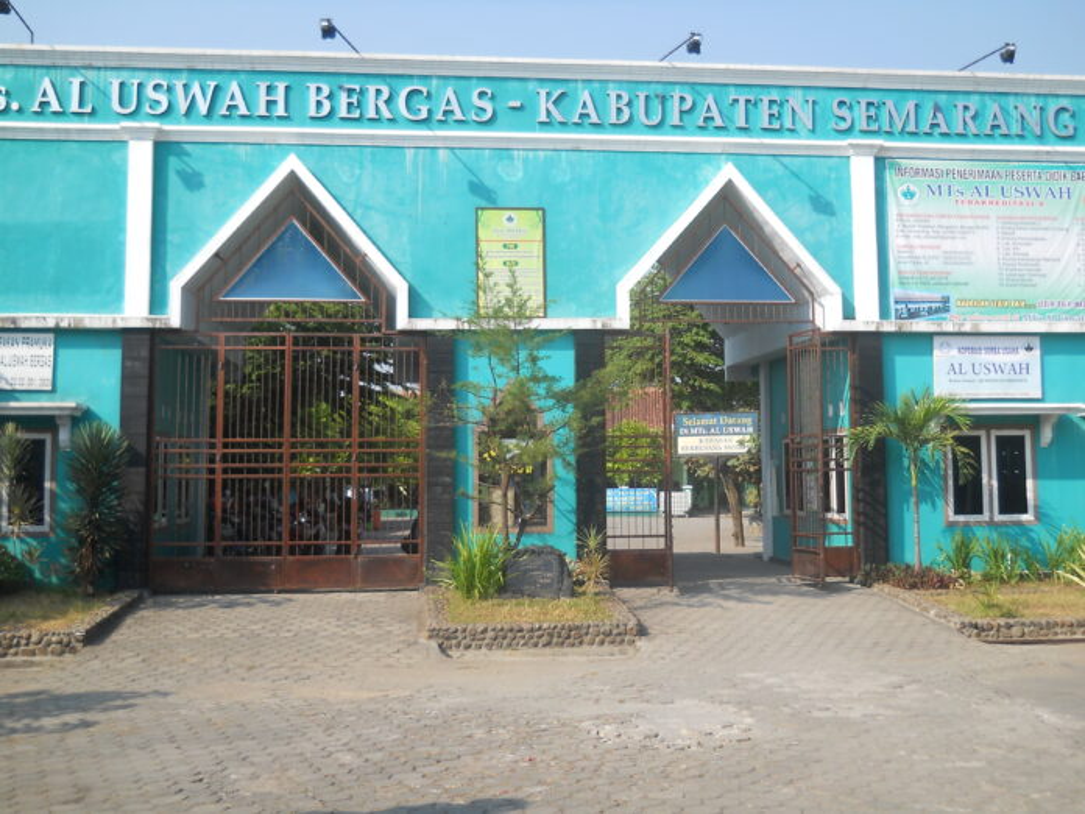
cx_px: 542
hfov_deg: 45.8
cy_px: 407
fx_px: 1285
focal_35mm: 41
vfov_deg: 35.1
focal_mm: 6.72
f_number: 5.5
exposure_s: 1/200
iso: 80
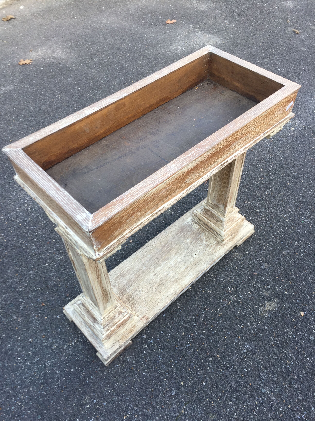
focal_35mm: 29
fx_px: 352
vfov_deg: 61.7
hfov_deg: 48.2
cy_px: 210
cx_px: 158
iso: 32
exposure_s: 1/100
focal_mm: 4.15
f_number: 2.2
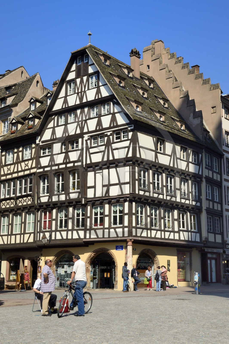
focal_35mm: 48
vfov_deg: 41.1
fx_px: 458
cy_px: 172
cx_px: 114
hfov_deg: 28.0
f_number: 20
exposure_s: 1/200
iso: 400
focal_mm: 48
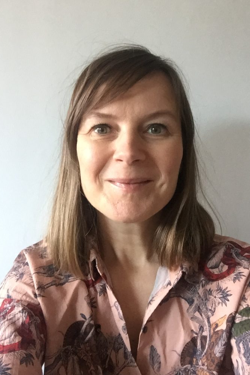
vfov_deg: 57.2
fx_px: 344
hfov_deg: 40.0
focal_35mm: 33
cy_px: 186
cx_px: 129
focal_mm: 2.65
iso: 200
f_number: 2.2
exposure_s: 1/33
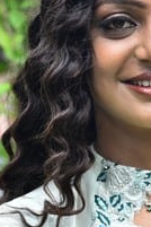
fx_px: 2347
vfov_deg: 5.5
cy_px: 365
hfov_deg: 3.7
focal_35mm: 373
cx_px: 149
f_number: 4
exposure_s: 1/125
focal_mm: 78
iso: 320
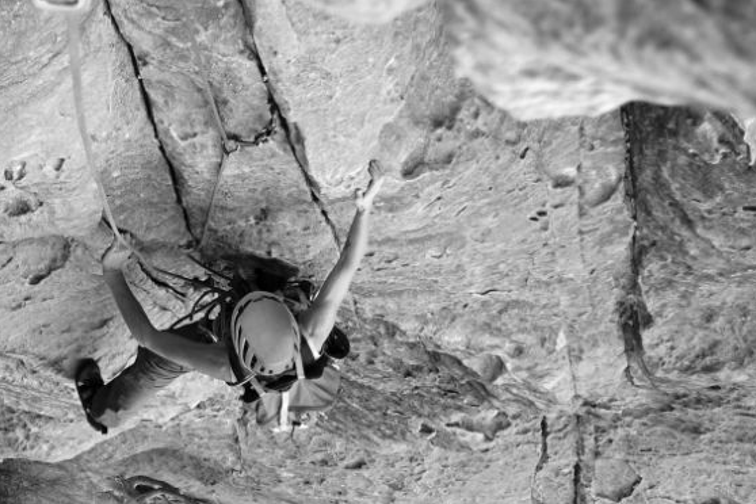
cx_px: 225
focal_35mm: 113
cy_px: 232
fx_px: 2373
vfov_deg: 12.1
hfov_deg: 18.0
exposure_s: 1/400
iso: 320
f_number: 3.2
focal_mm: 25.7
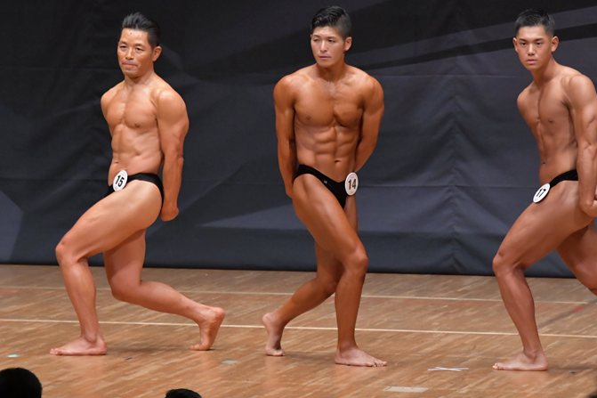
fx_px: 5454
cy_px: 187
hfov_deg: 6.3
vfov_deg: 4.2
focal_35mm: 329
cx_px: 302
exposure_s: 1/400
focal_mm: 190
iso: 6400
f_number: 5.6
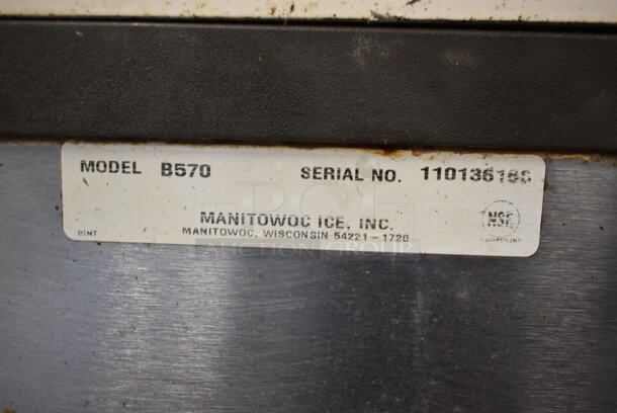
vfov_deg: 35.6
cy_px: 206
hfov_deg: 51.2
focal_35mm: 38
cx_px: 308
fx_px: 643
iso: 720
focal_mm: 25
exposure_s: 1/40
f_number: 4
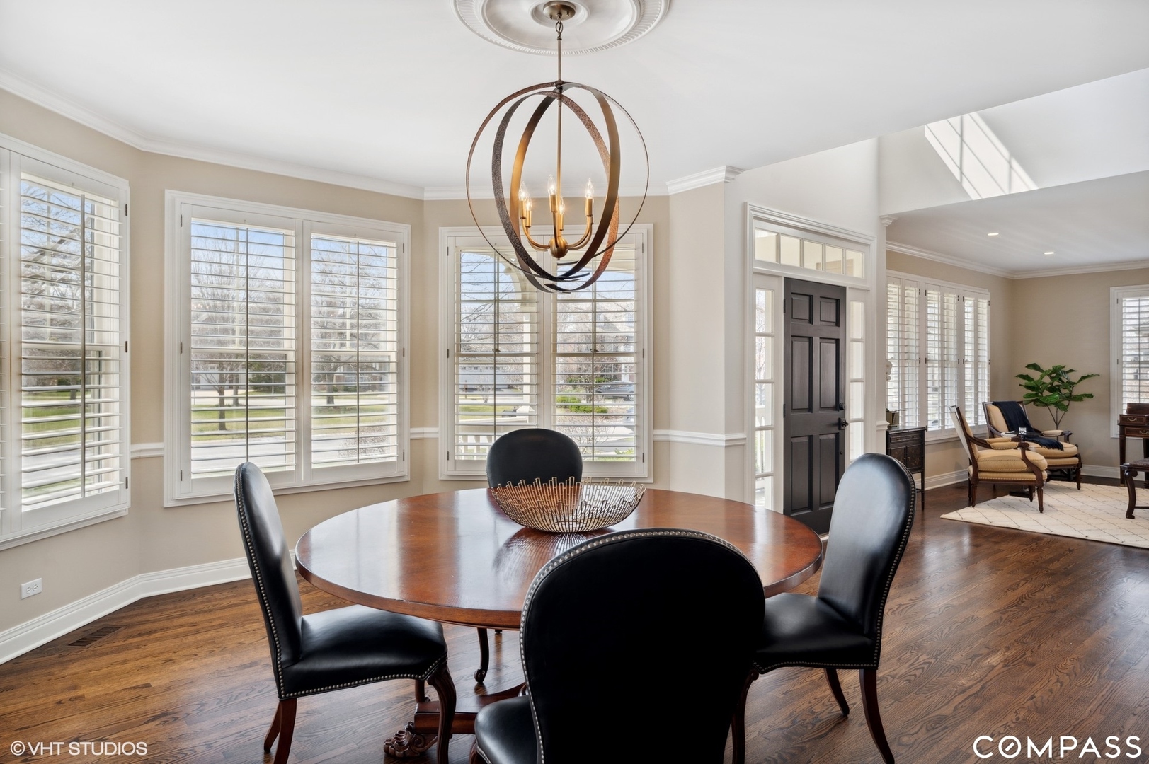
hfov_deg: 82.6
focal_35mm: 20
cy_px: 382
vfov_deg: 60.6
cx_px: 574
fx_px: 654
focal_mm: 20.5
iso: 200
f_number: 8
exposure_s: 1
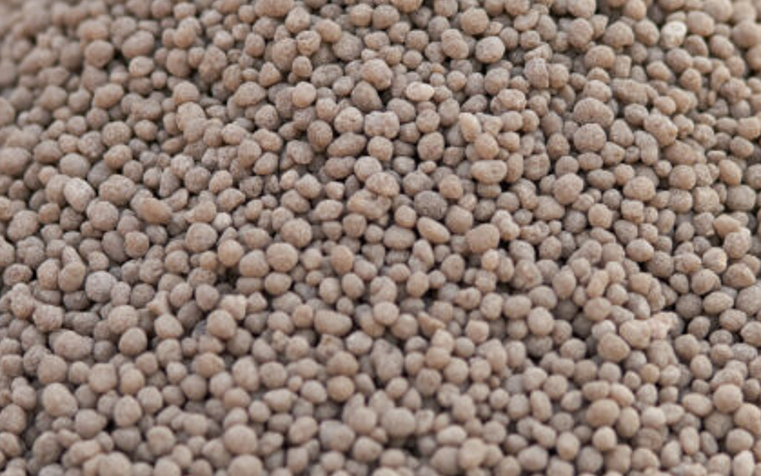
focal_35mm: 286
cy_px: 135
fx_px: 5932
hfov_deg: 7.3
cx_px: 450
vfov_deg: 4.6
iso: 100
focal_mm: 90
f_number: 2.8
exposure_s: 1/500
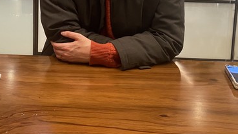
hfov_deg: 44.2
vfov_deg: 24.7
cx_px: 91
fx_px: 290
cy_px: -3
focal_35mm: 46
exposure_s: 1/60
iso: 400
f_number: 1.8
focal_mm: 4.25
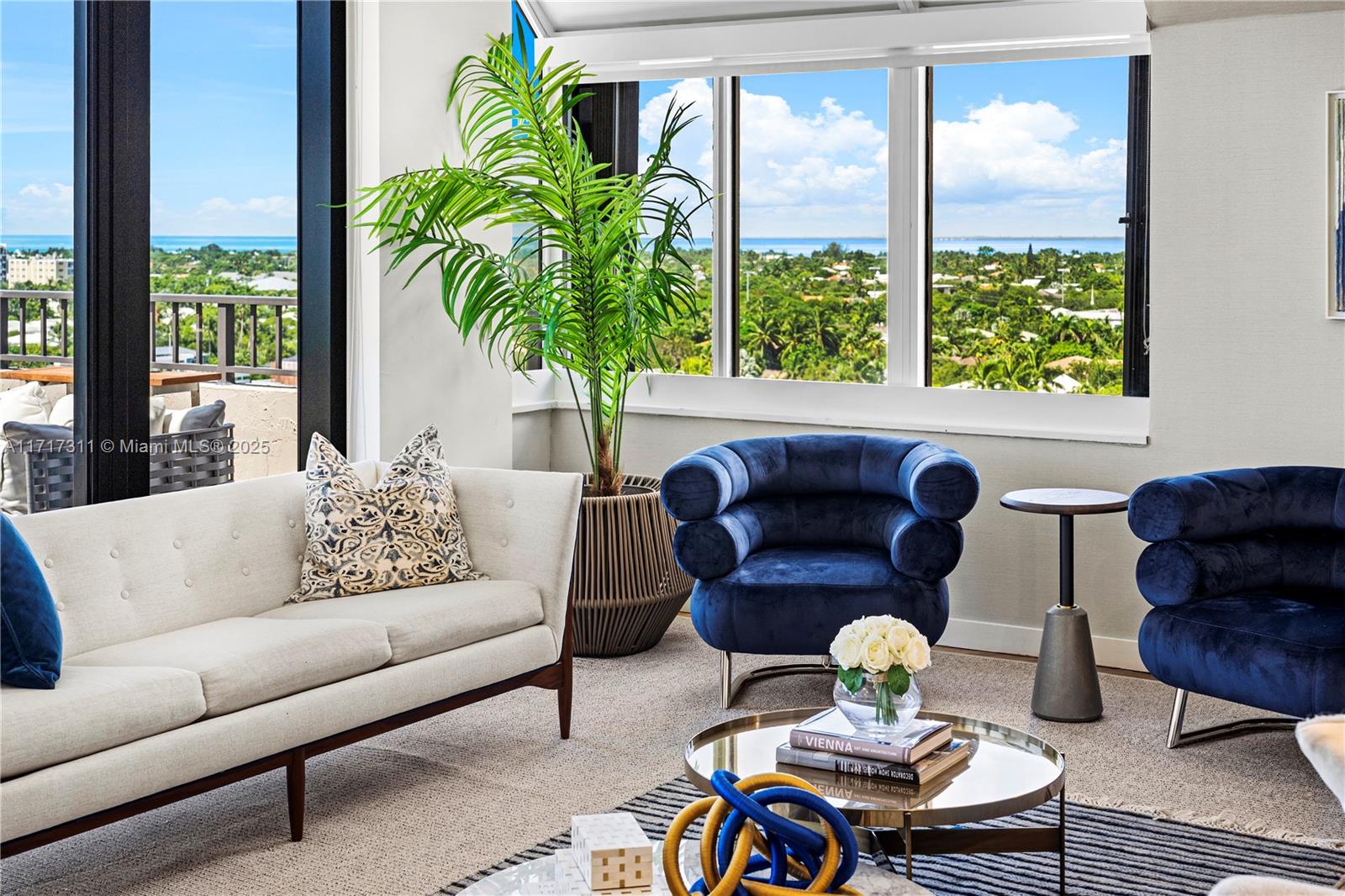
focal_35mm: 48
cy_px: 448
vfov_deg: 28.1
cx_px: 672
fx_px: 1793
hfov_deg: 41.1
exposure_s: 1/25
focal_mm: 48
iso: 320
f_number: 8
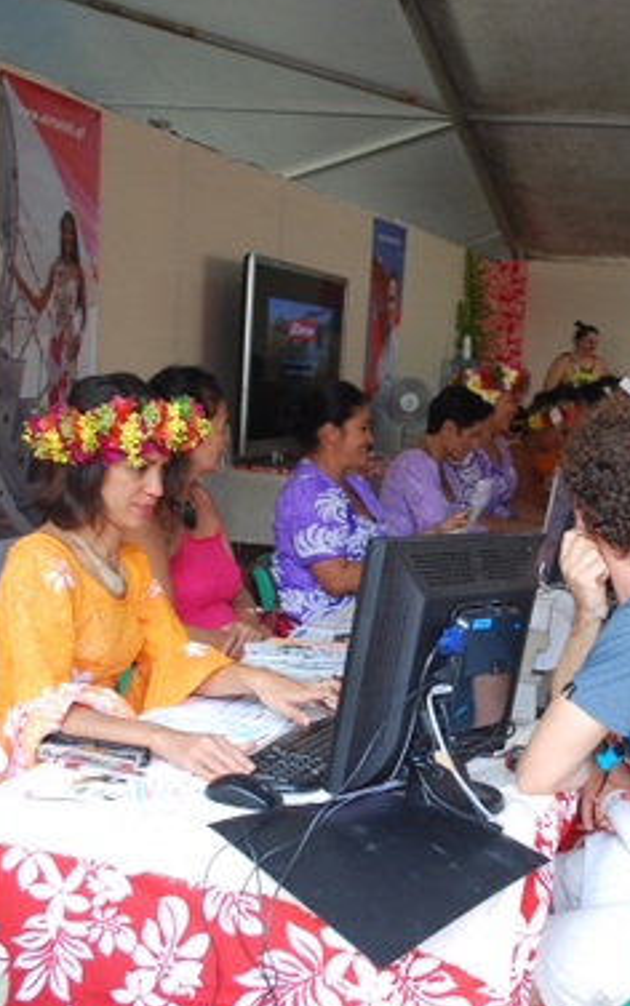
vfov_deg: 38.8
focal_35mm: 52
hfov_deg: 24.5
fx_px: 1427
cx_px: 507
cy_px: 576
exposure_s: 1/50
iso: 200
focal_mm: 20
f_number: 3.8
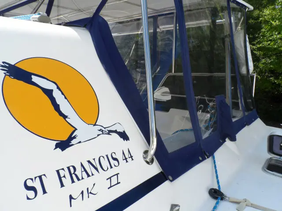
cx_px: 141
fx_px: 196
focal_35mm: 24
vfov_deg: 56.8
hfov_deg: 71.6
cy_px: 106
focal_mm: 4
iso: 80
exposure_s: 1/350
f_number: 4.5
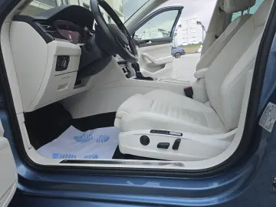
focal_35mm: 23
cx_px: 138
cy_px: 104
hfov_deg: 73.9
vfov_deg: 58.9
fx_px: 183
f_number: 1.7
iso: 64
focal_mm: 6.3
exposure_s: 1/50
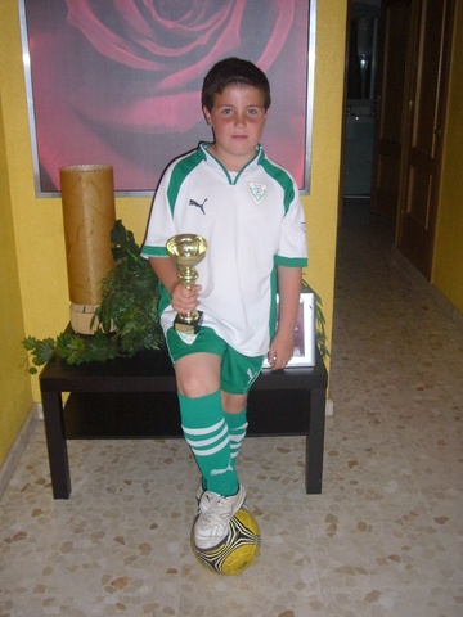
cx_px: 232
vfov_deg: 47.9
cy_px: 308
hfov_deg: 36.8
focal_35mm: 39
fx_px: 696
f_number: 3.2
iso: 200
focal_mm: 6.4
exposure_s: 1/30
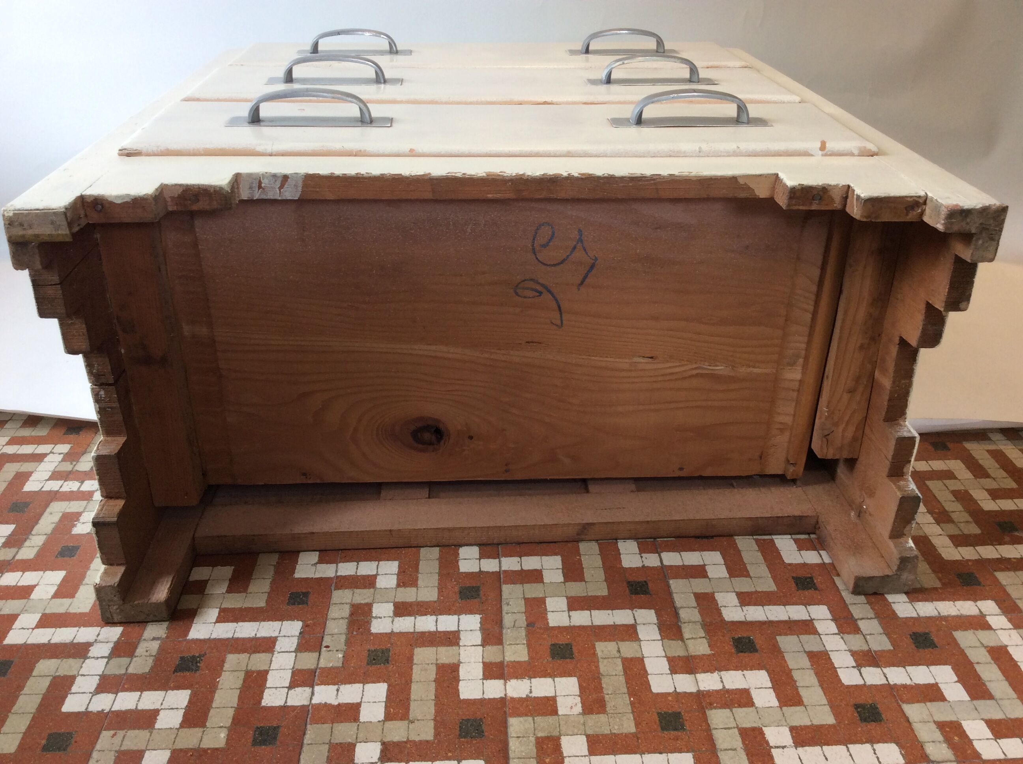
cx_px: 512
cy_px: 382
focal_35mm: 32
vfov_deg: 44.1
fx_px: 944
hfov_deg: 56.9
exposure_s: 1/25
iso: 40
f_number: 2.4
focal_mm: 3.3
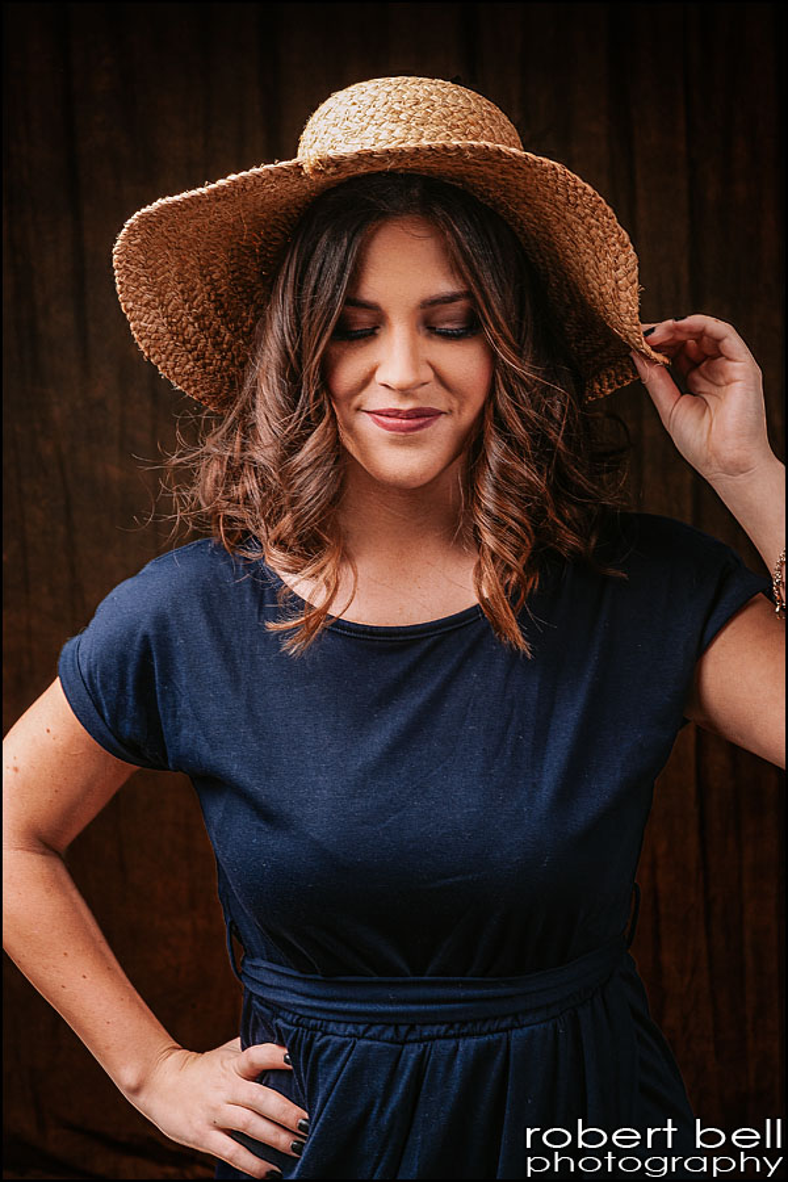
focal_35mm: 85
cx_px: 394
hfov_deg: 16.1
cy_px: 591
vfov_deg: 23.9
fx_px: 2791
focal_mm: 85
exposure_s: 1/100
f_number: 13
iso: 200
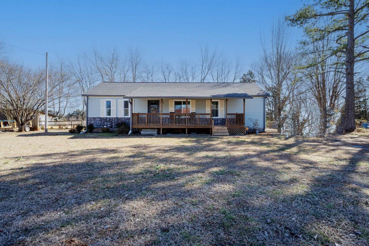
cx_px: 184
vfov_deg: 67.3
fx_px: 184
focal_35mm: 18
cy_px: 123
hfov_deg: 90.0
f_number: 16
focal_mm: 18
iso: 100
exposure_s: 1/15
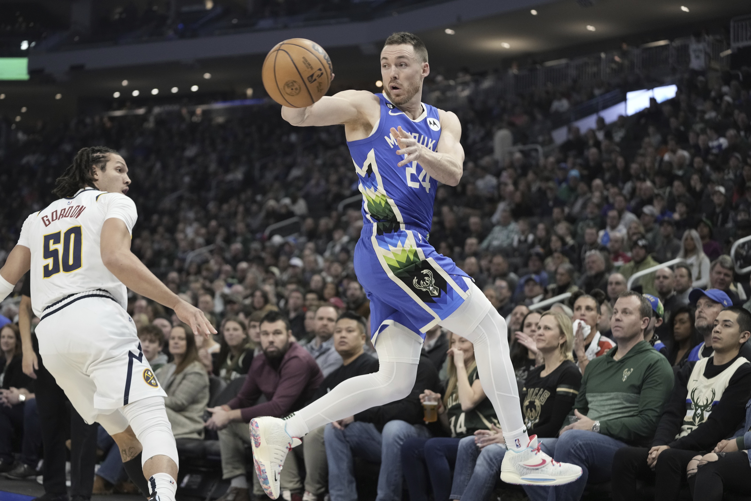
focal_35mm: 70
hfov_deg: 28.8
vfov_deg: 19.5
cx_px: 376
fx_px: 1460
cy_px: 250
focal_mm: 70
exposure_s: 1/1600
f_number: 2.8
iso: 3200
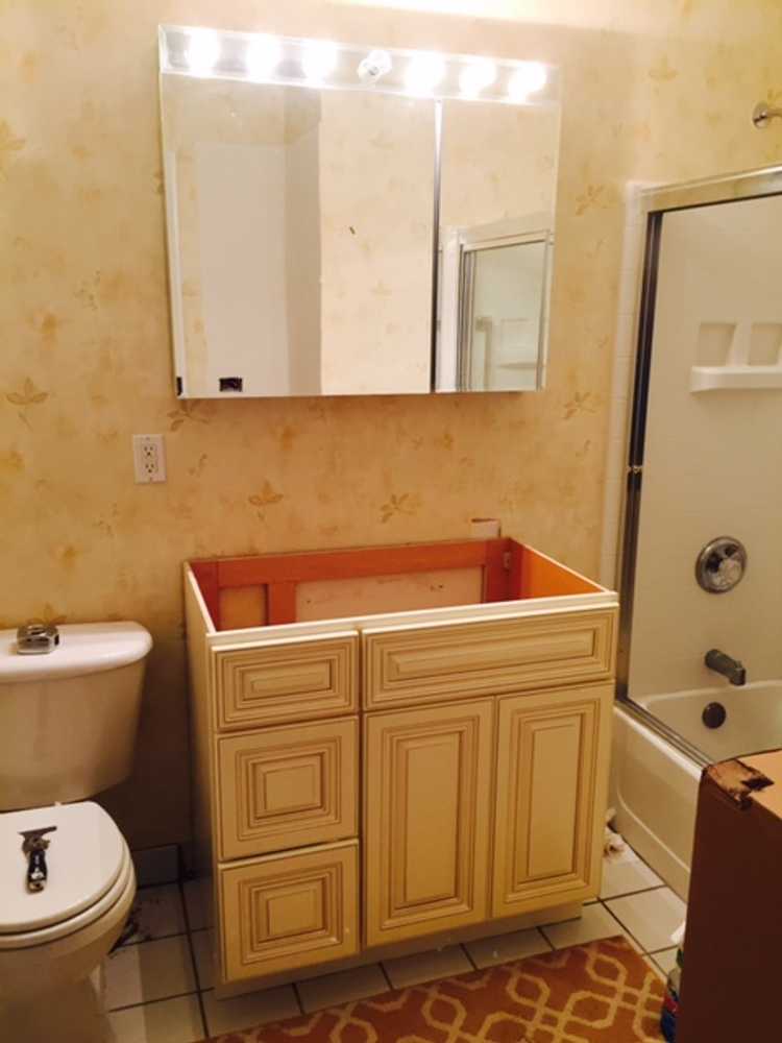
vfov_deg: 61.7
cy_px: 522
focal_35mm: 29
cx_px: 391
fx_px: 874
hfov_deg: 48.2
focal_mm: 4.15
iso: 80
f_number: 2.2
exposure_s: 1/30
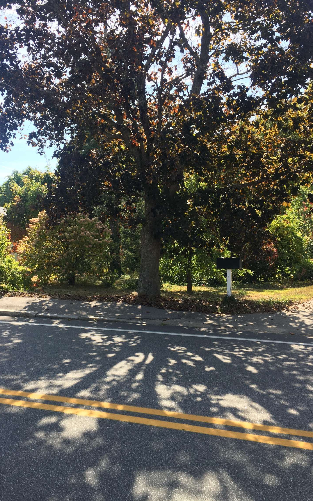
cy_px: 252
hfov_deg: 40.5
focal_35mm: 31
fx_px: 423
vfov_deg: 61.2
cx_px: 135
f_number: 2.2
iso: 25
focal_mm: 4.15
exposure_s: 1/358
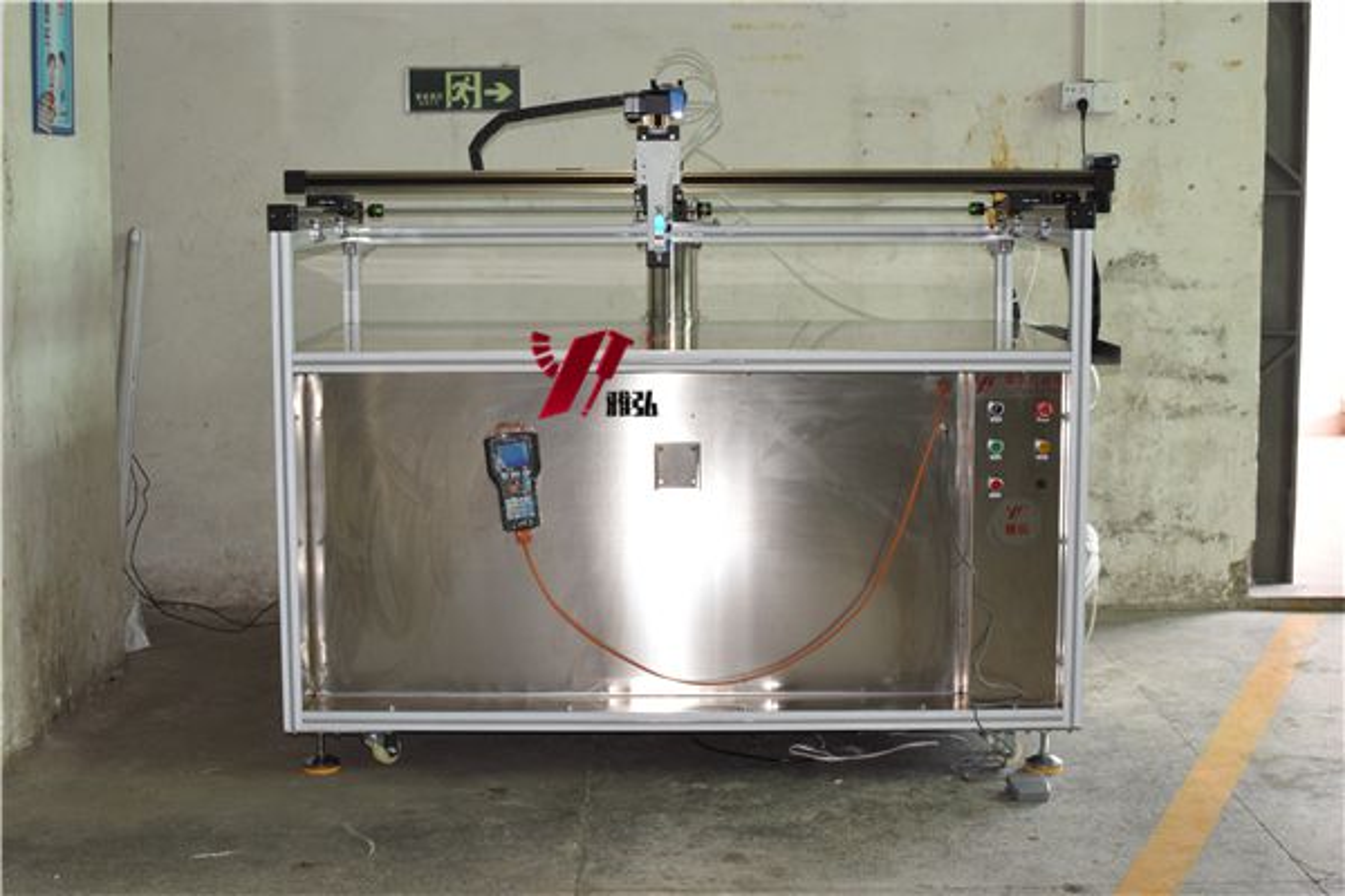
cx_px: 672
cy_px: 448
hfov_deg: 37.9
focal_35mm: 52
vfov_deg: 25.8
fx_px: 1961
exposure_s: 1/15
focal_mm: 35
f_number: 18
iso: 1250
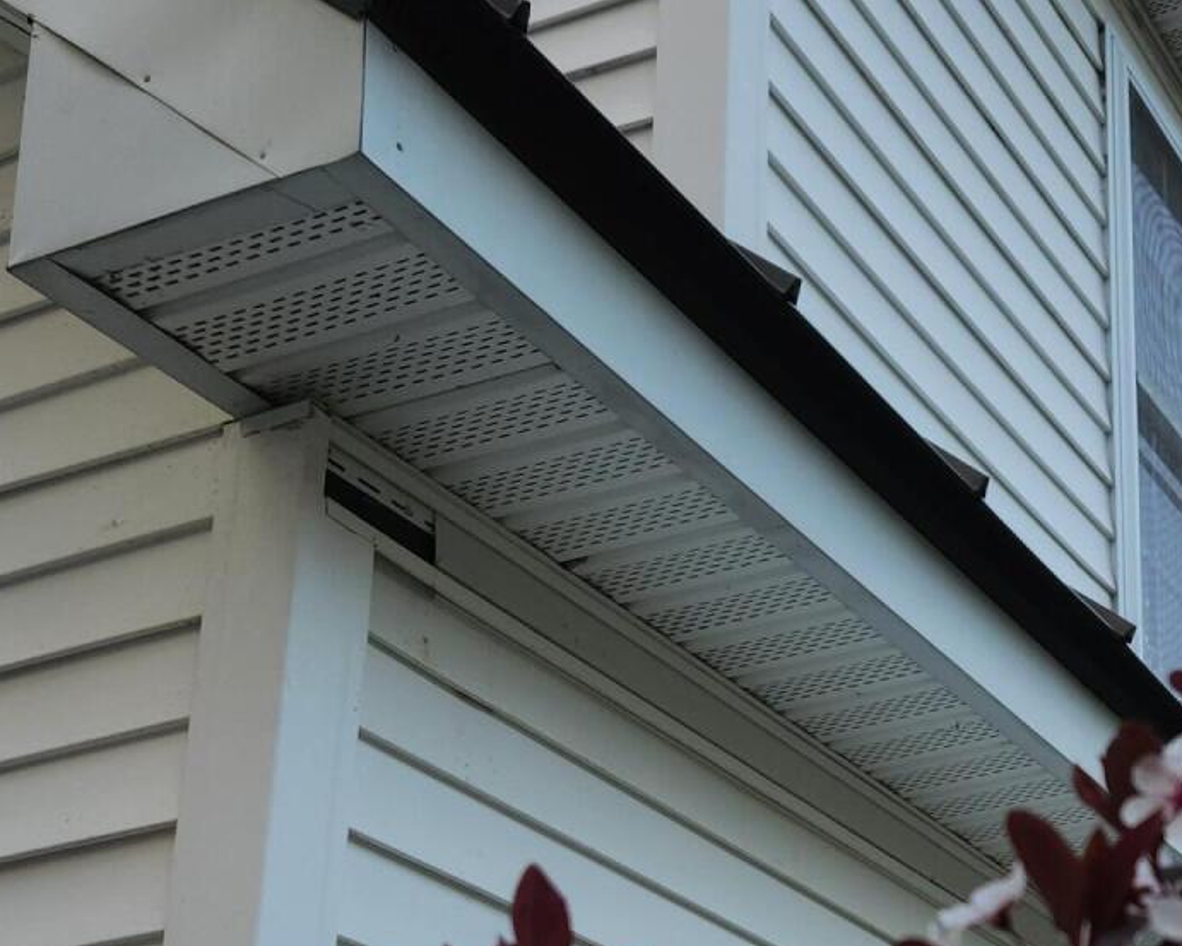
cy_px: 1026
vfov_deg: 22.3
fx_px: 2274
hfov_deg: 27.7
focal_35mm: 65
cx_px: 1132
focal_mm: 5.4
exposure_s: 1/180
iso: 50
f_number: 1.8
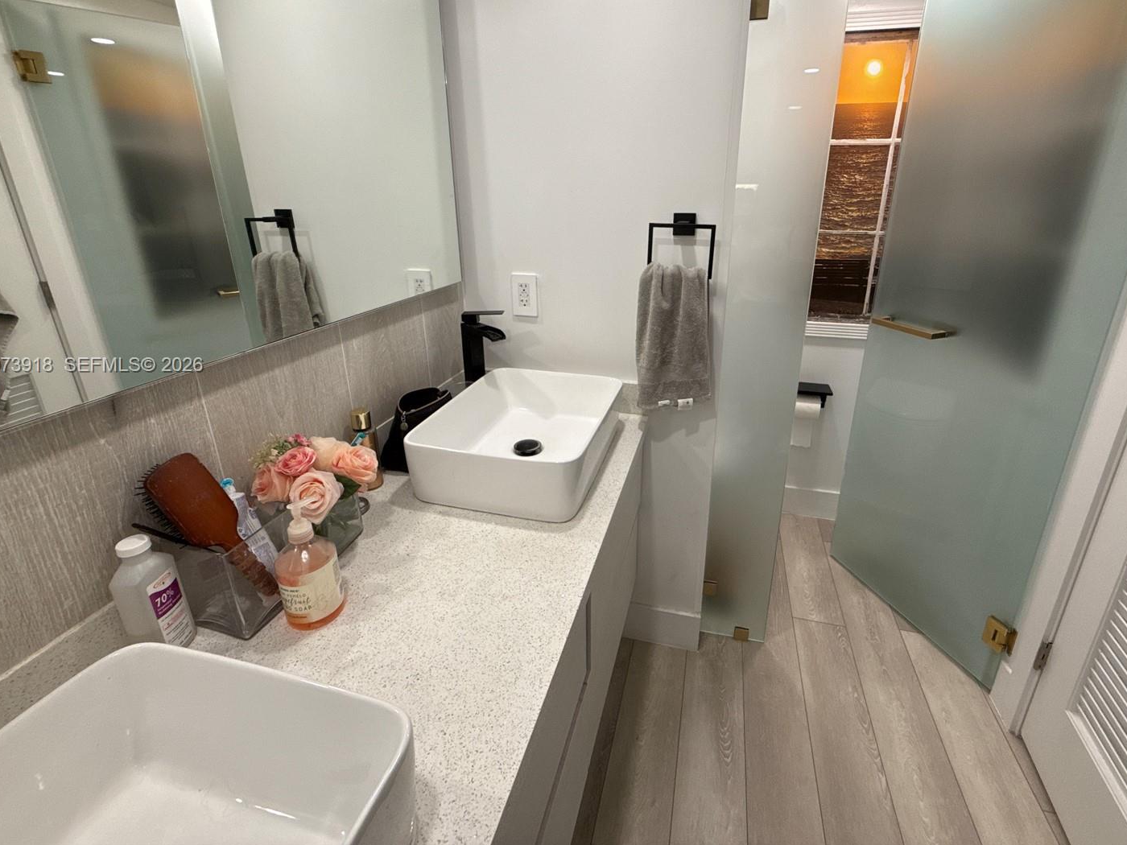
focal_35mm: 16
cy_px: 366
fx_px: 521
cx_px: 597
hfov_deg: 94.4
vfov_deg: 77.7
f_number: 2.2
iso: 160
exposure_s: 1/120
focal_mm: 2.22
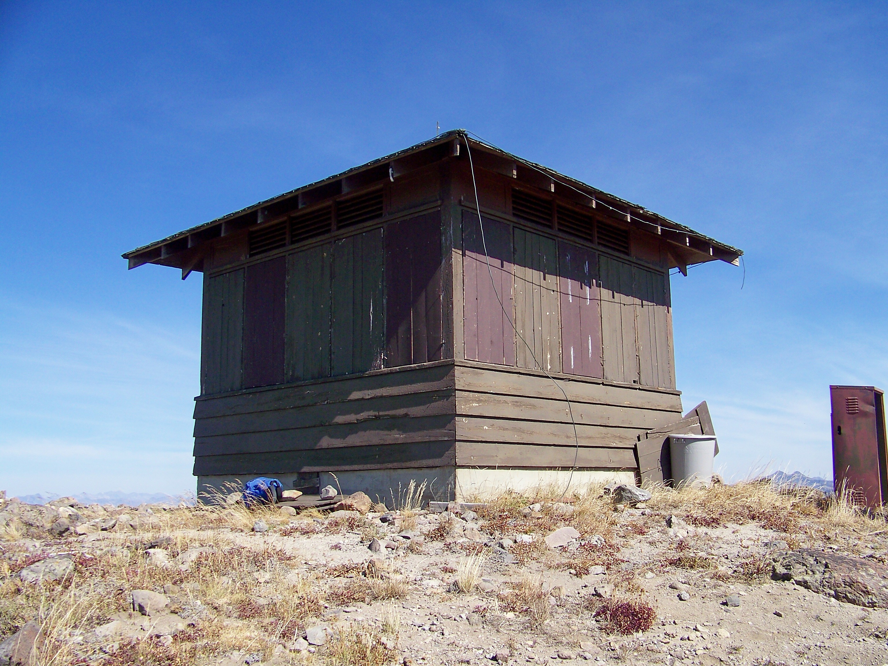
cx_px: 444
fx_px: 924
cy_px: 333
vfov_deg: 39.7
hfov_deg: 51.4
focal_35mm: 36
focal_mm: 5.85
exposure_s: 1/500
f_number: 4
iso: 64
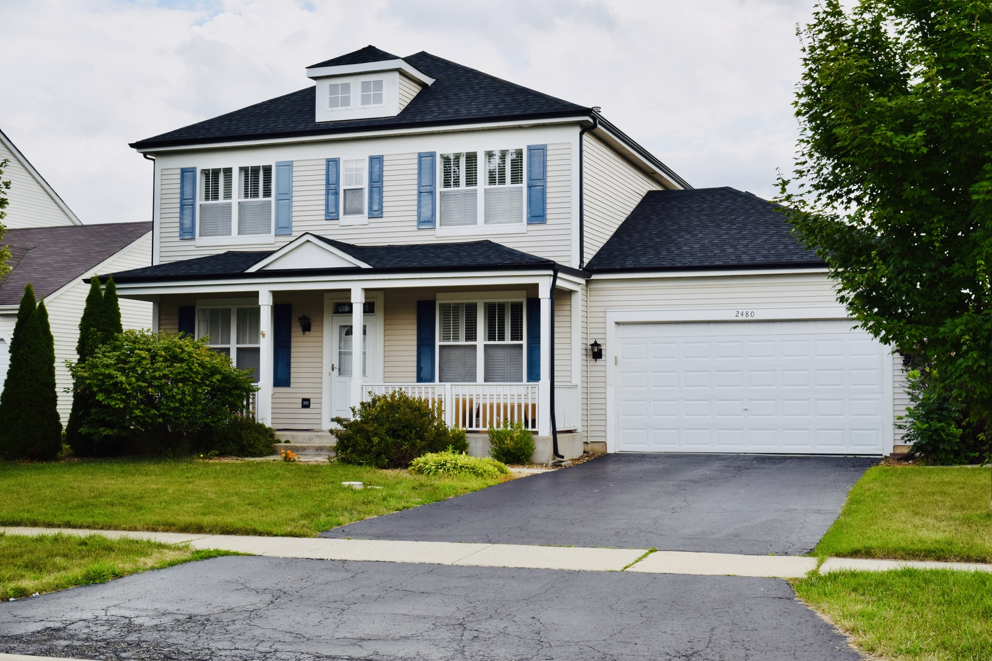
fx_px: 1323
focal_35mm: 48
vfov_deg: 28.1
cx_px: 496
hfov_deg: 41.1
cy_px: 330
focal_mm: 32
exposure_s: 1/200
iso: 100
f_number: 9
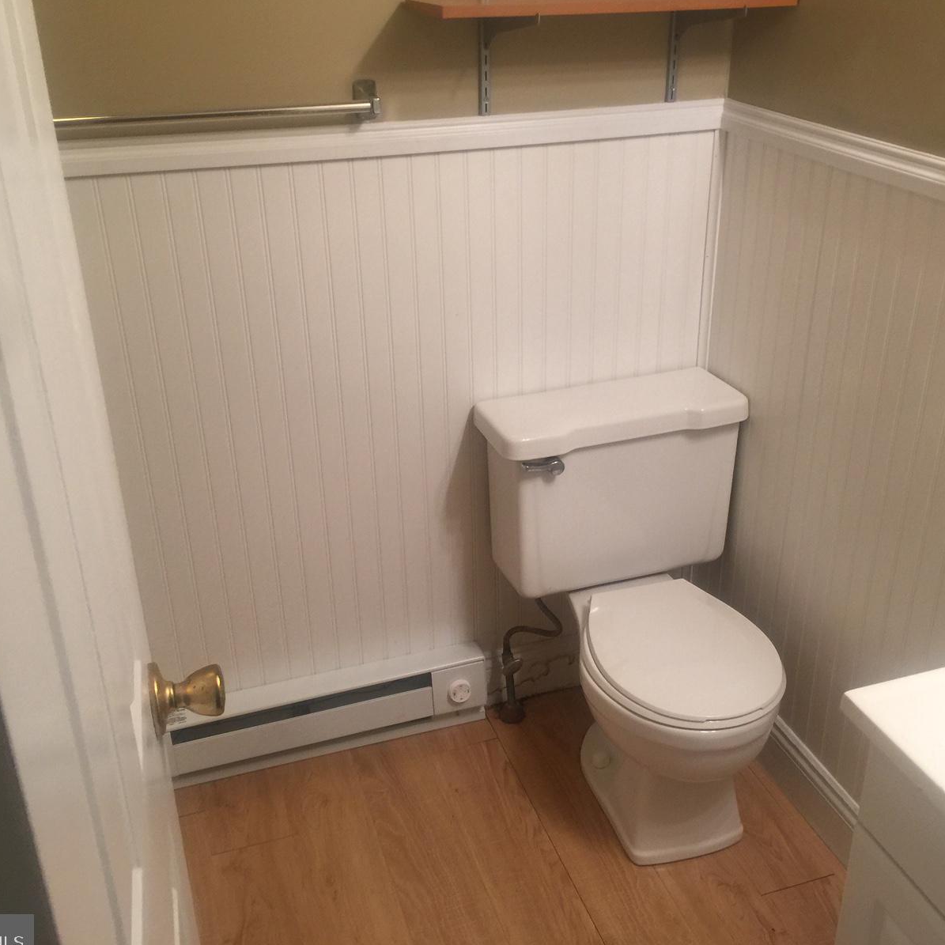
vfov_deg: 47.2
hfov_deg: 47.1
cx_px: 522
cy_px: 482
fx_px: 1081
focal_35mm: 35
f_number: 2.2
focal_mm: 4.15
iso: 40
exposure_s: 1/30
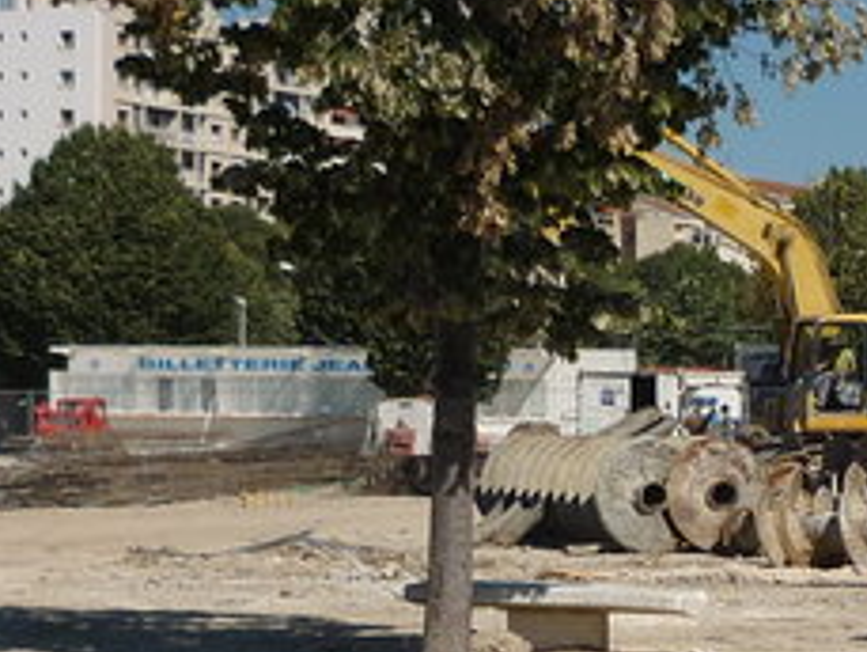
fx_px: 3609
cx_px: 795
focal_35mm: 144
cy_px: 694
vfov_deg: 10.2
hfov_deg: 13.6
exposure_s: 1/400
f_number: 8
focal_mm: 5.5
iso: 80
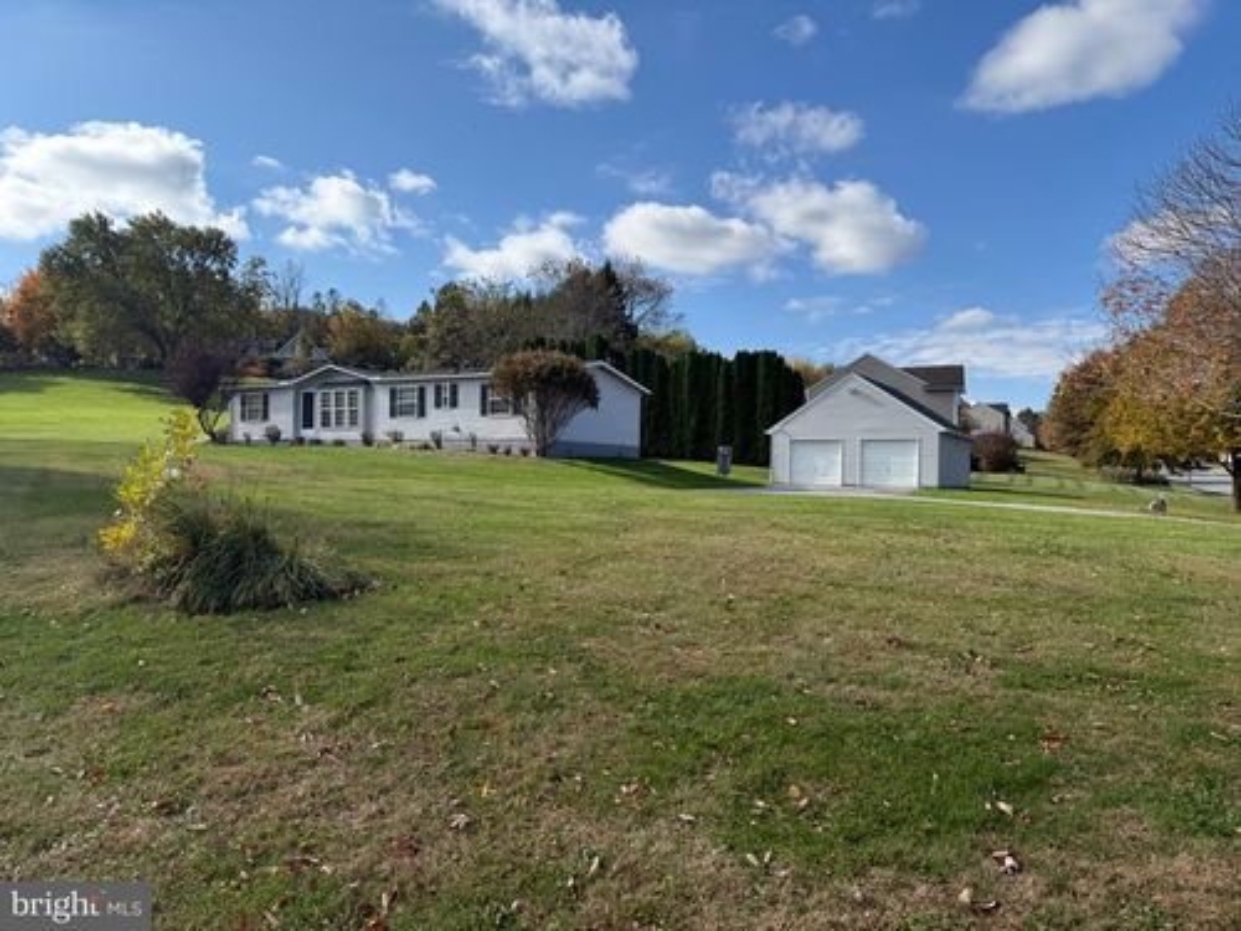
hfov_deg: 71.6
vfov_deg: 56.8
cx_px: 620
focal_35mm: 24
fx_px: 860
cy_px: 466
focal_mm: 6.76
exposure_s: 1/4405
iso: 80
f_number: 1.78
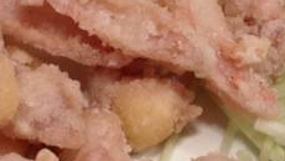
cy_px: 97
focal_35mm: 106
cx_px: 160
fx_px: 802
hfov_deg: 20.1
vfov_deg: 11.5
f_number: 2.4
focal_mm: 4.28
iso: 64
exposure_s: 1/20
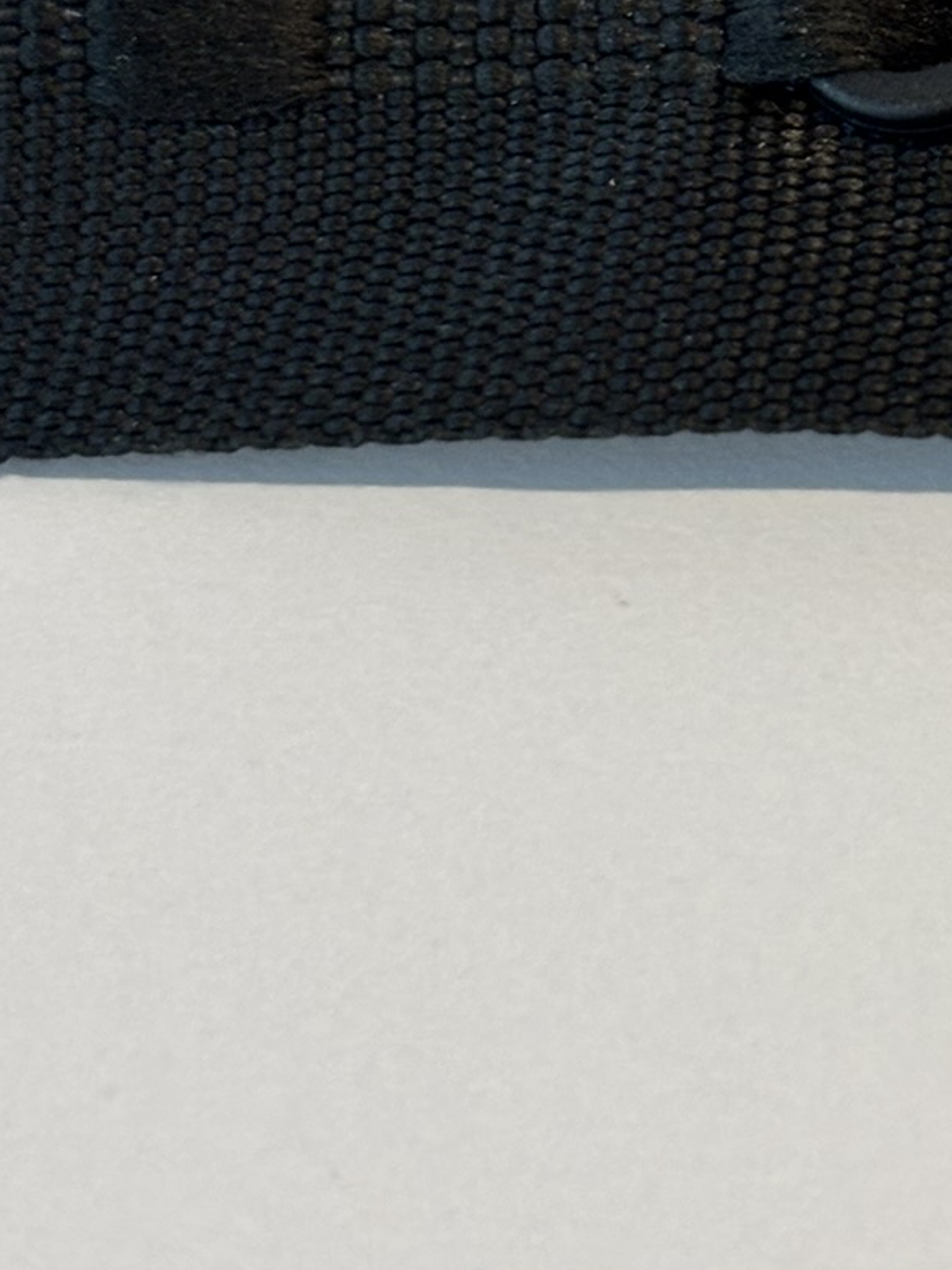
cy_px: 279
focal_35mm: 136
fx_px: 4988
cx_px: 1069
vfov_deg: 14.4
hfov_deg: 10.8
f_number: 1.6
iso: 80
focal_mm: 5.96
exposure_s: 1/60
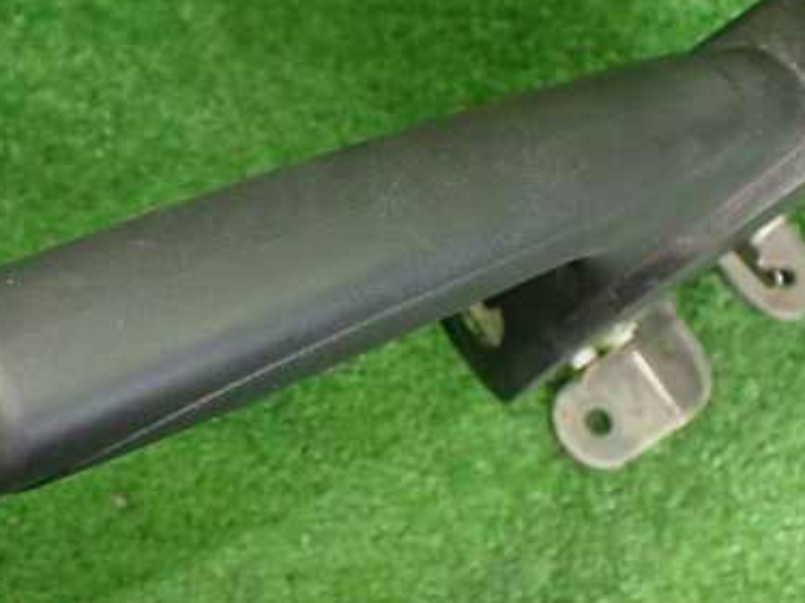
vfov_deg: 30.2
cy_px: 253
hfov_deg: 39.5
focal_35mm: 48
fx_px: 1116
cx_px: 324
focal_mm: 5.4
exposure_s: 1/80
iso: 800
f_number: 2.3
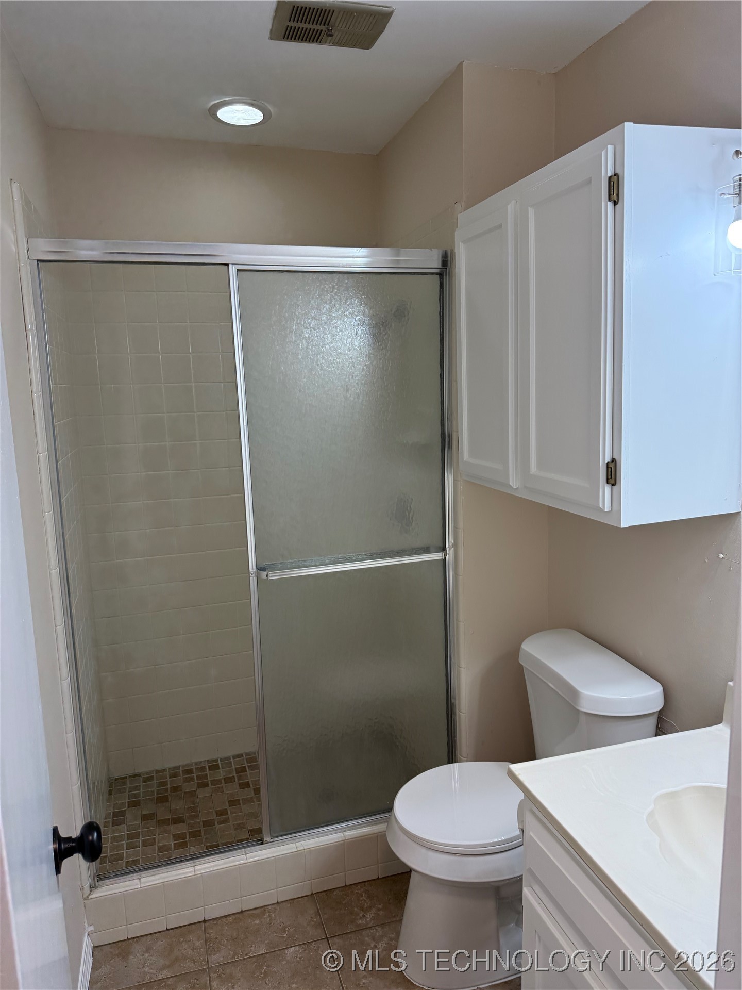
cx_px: 371
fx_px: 686
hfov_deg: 56.8
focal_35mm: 24
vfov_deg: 71.6
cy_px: 495
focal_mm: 6.76
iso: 160
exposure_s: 1/234
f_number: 1.78
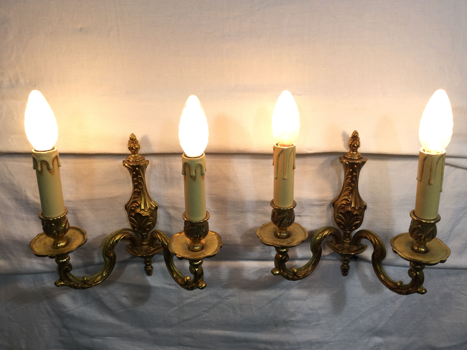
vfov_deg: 45.4
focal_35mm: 31
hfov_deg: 58.4
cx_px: 234
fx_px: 418
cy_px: 175
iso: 25
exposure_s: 1/100
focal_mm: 3.3
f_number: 2.4
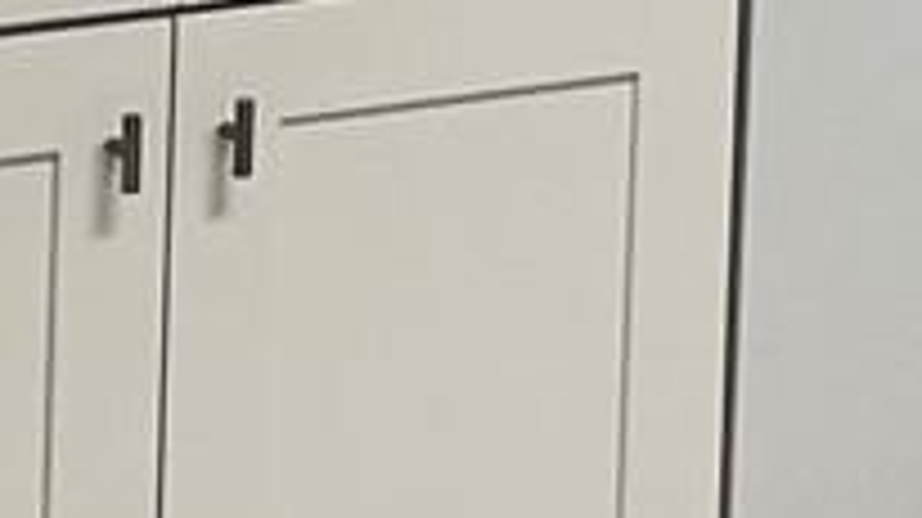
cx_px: 1219
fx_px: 5399
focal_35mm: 221
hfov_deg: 9.6
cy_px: -757
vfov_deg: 5.3
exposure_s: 1/120
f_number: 1.6
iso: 40
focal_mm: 5.1
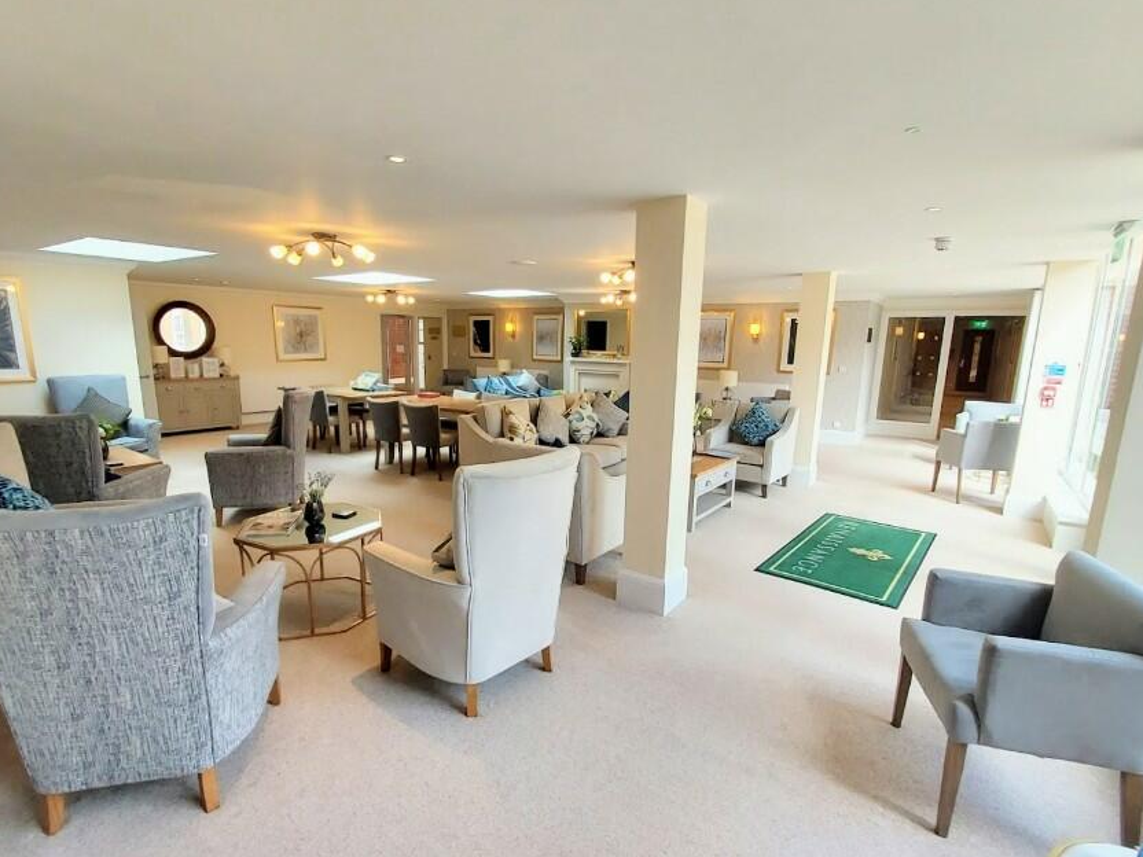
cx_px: 539
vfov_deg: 78.0
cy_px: 452
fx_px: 528
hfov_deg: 94.4
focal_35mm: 16
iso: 50
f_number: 2.2
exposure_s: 1/100
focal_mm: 1.42
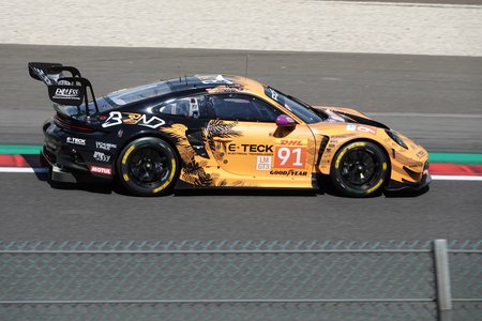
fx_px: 2570
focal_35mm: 192
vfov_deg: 7.2
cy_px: 160
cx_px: 241
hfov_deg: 10.7
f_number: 5
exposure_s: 1/800
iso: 100
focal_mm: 70.27
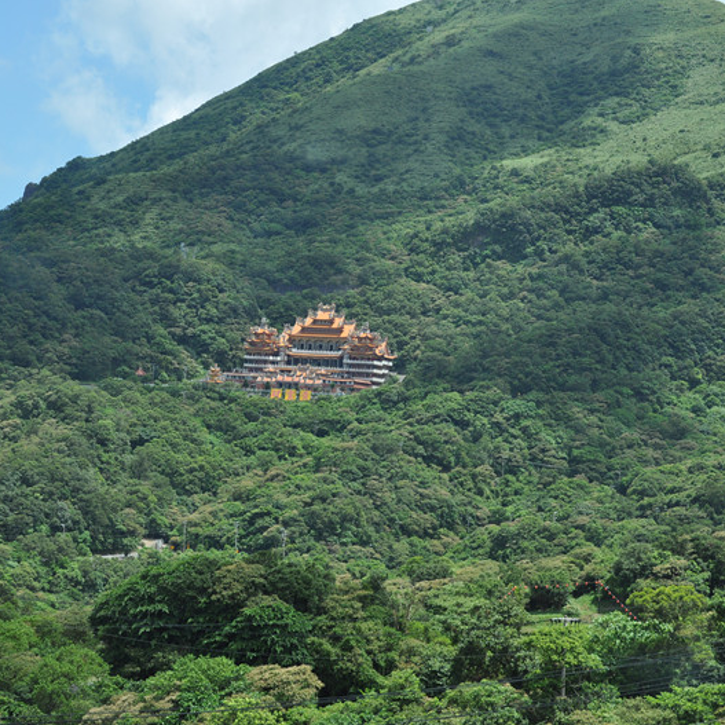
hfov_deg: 20.4
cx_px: 336
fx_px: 2014
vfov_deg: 20.4
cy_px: 364
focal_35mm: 85
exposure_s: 1/320
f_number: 9
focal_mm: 44
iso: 200
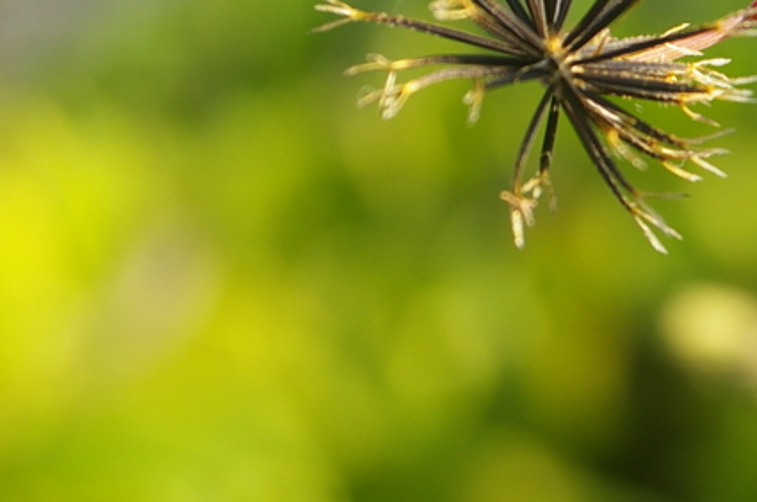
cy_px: 105
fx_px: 7962
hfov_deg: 5.4
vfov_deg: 3.6
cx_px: 533
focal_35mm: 379
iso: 200
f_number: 8
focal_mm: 105
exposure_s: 1/180
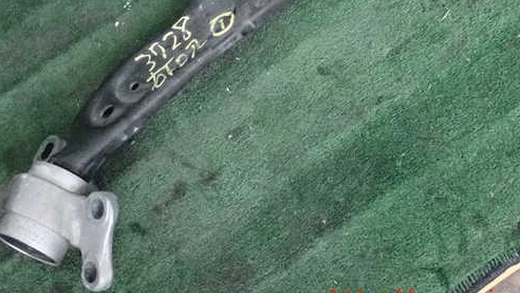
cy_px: 75
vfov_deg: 15.6
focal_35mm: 77
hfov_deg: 27.5
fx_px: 1062
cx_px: 254
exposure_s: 1/125
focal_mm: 10.35
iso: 6400
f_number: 3.5
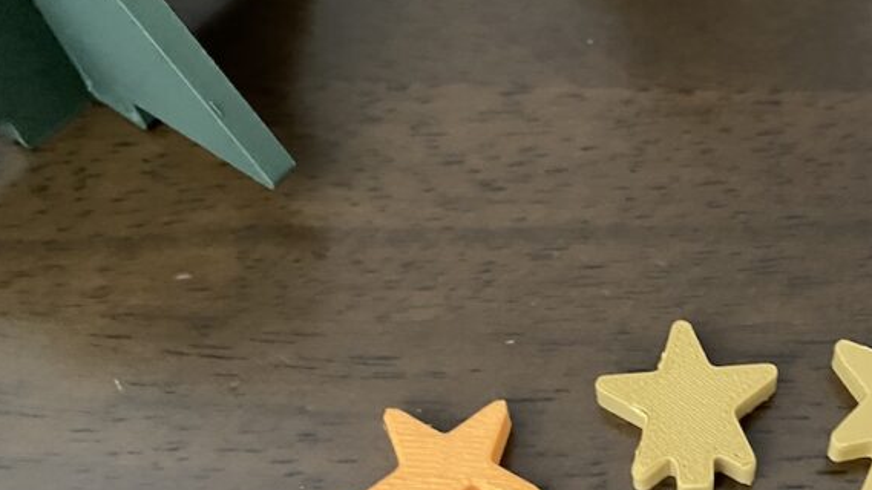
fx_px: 1133
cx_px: 679
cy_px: 430
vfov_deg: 23.8
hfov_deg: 40.6
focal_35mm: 49
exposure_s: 1/30
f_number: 1.8
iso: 1000
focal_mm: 4.25
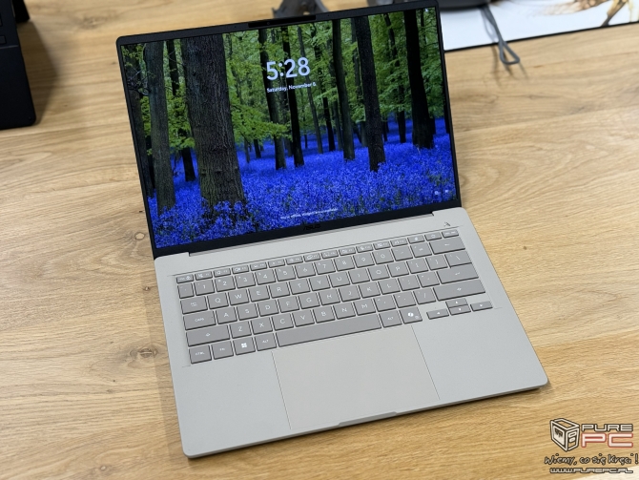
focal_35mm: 48
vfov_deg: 30.3
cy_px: 240
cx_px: 320
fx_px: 886
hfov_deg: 39.6
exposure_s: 1/50
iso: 64
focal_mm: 6.76
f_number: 1.78
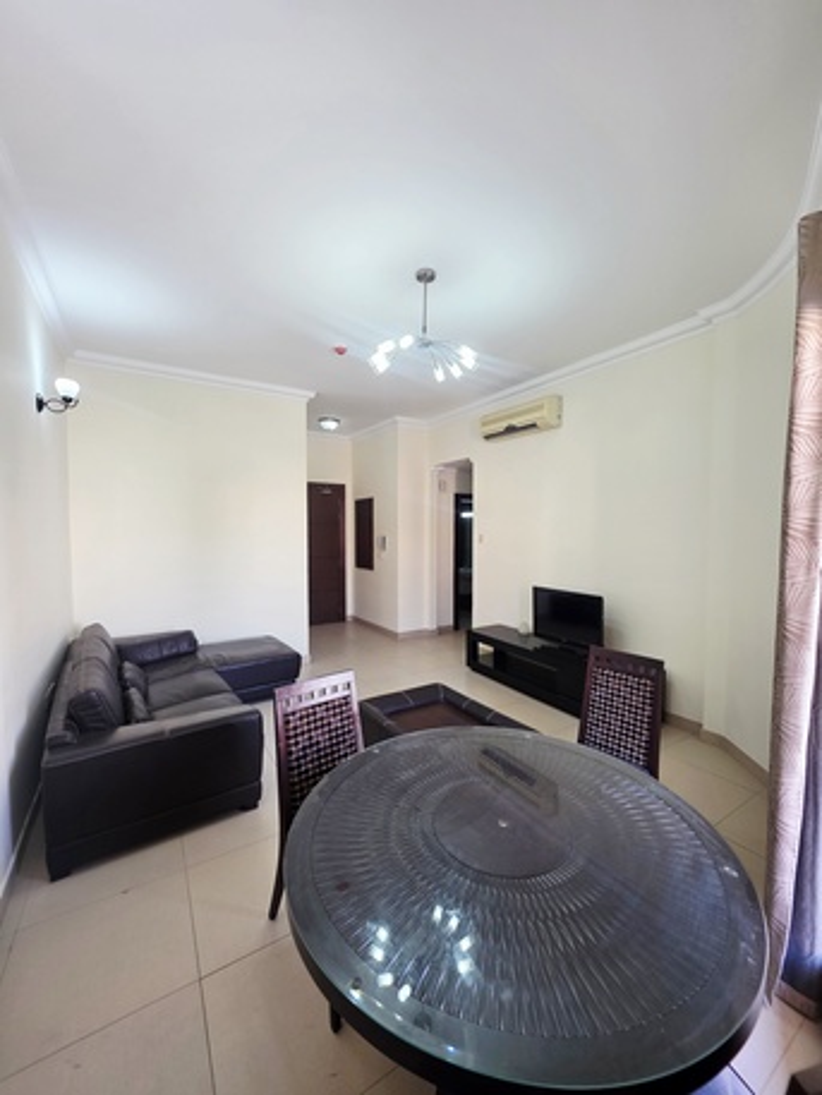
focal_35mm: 13
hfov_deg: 89.9
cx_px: 411
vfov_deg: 106.2
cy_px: 548
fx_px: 411
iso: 100
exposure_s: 1/101
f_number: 1.9
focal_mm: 2.2
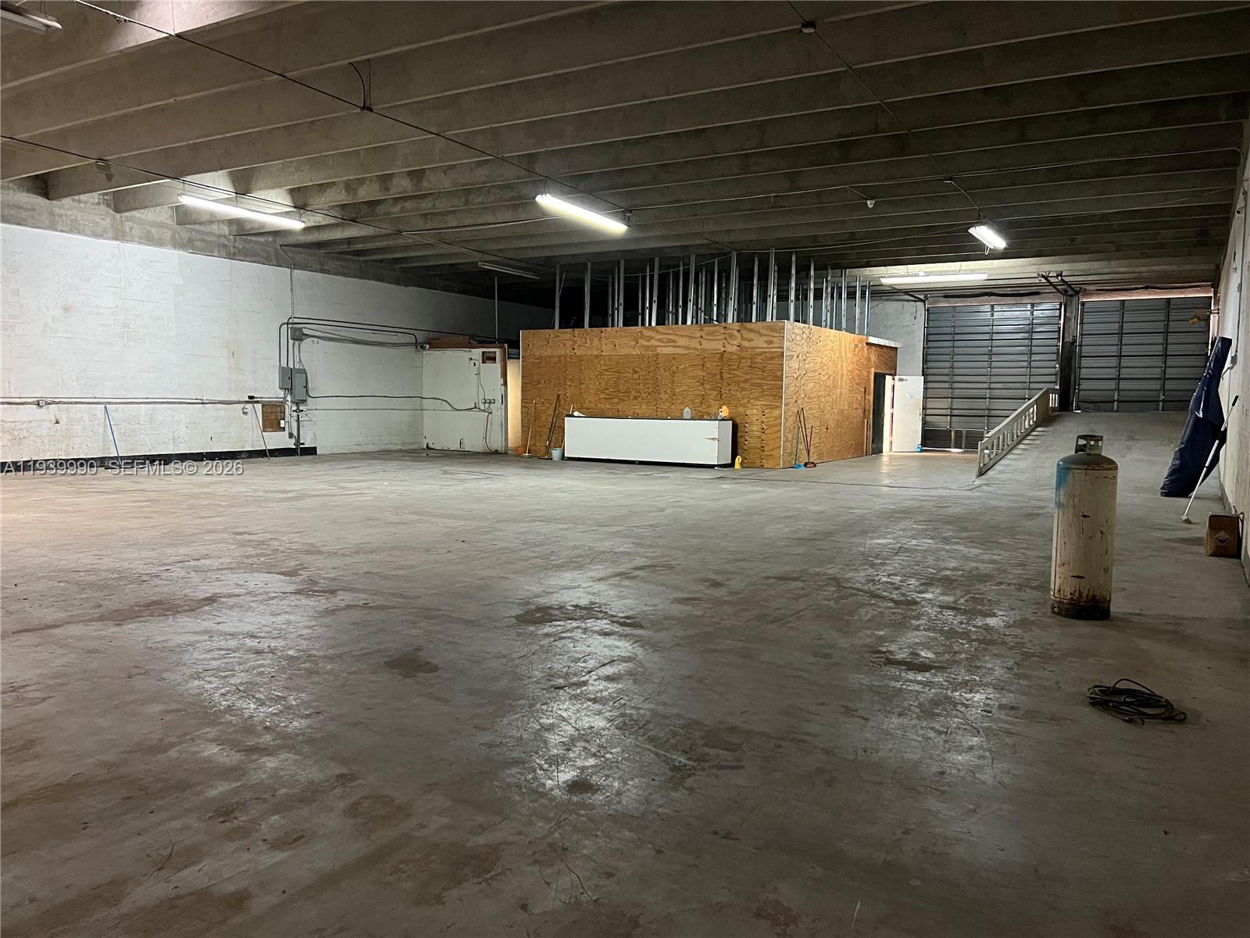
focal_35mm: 26
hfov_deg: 67.3
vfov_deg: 53.1
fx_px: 939
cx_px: 625
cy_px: 469
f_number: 1.5
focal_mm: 5.7
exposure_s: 1/40
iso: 500
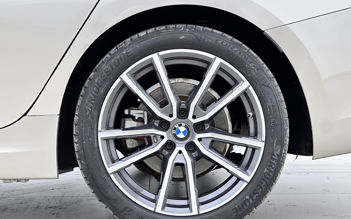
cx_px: 175
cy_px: 117
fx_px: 784
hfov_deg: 25.2
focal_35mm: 82
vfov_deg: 15.9
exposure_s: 1/100
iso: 125
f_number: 2.8
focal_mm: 9
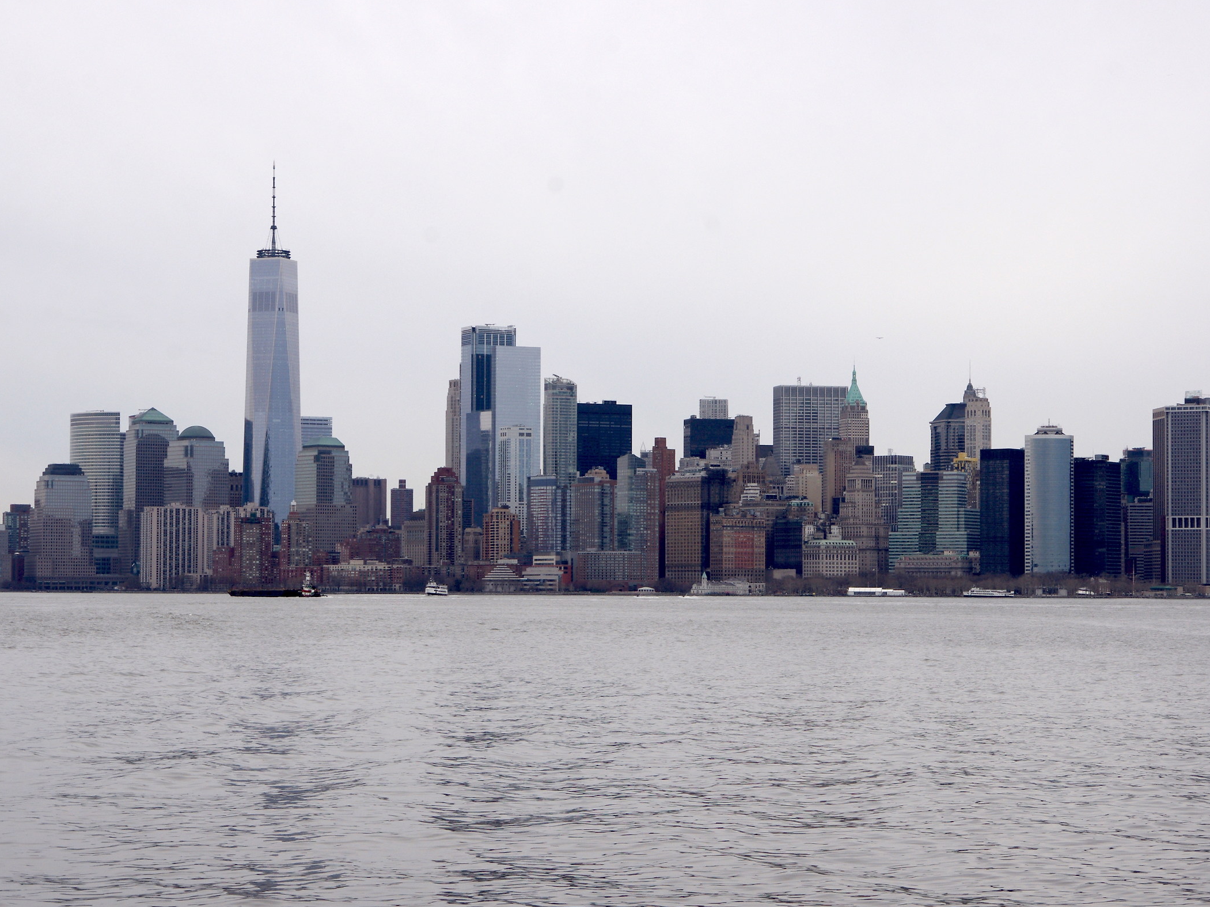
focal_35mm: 79
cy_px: 450
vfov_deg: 18.7
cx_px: 559
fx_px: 2761
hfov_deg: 24.7
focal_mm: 48
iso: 200
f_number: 8
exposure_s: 1/500
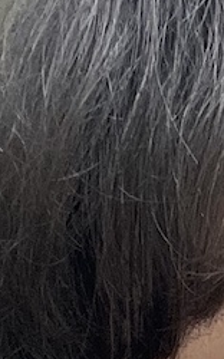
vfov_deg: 10.8
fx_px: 1682
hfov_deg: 7.4
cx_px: 390
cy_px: 797
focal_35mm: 172
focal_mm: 2.71
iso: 100
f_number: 2.2
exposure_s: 1/105
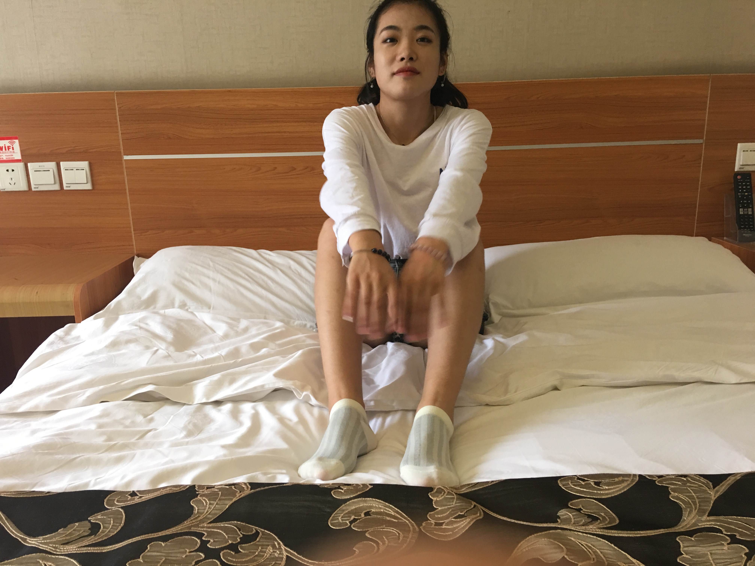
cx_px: 378
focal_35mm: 29
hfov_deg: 61.7
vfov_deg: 48.2
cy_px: 283
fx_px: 633
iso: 64
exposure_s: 1/17
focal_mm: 4.15
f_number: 2.2
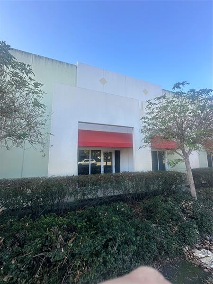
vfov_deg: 102.1
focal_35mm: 14
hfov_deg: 85.7
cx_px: 106
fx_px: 115
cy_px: 142
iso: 40
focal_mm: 2.22
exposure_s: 1/344
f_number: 2.2
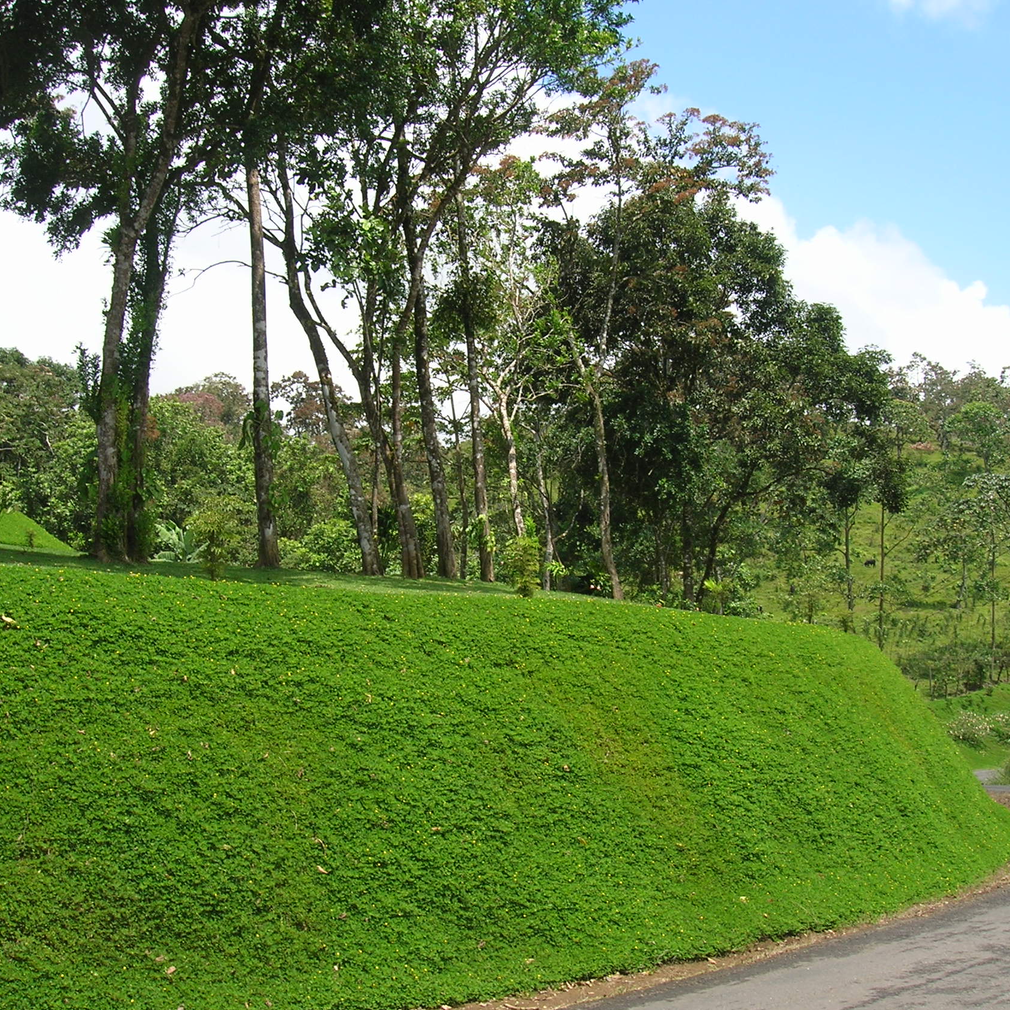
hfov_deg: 40.9
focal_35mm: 41
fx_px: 1353
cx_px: 486
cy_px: 497
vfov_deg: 40.9
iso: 50
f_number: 4.9
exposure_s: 1/250
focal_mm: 5.7
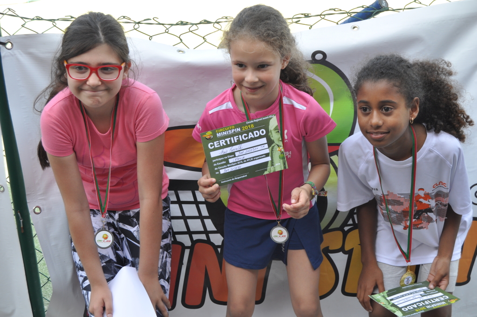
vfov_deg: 23.7
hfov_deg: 35.1
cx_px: 238
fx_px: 754
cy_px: 158
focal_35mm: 57
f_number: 5.6
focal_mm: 38
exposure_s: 1/125
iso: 320
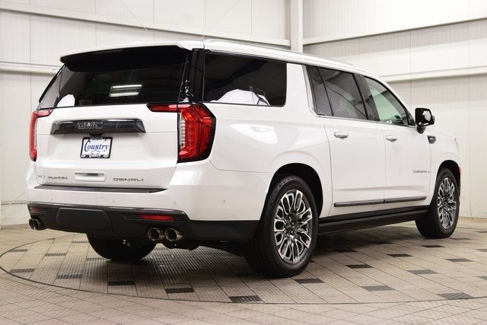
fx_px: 771
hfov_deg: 35.0
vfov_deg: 23.8
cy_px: 162
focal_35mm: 57
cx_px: 244
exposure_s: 1/30
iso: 800
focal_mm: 38
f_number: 7.1
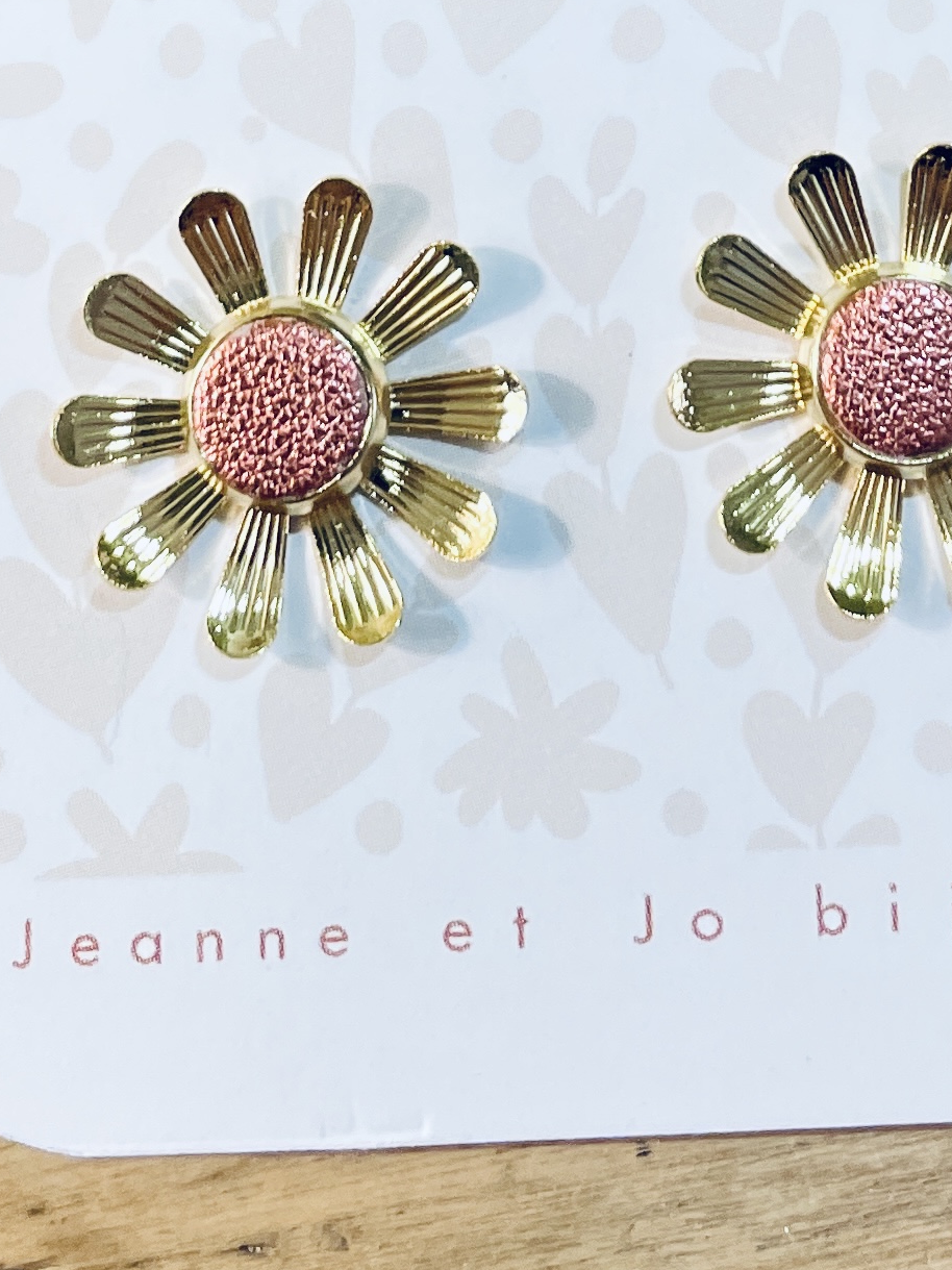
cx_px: 568
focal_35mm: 86
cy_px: -278
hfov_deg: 17.2
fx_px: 3154
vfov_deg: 21.1
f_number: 1.6
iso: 80
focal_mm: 4.2
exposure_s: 1/100
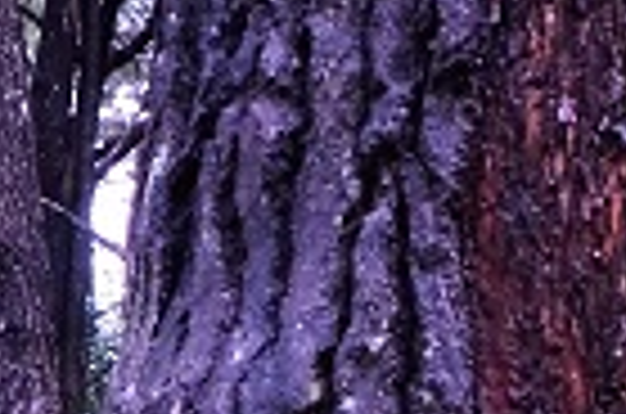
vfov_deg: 6.9
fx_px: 3452
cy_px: 40
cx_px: 892
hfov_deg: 10.1
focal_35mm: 199
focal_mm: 18
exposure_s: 1/60
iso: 400
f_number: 7.1
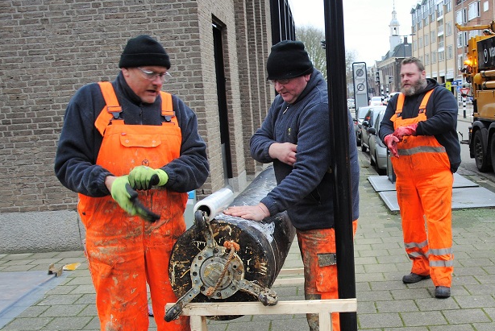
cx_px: 362
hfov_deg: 43.2
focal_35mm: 44
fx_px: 606
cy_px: 223
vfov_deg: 30.3
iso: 200
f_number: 3.5
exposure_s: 1/50
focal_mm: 18
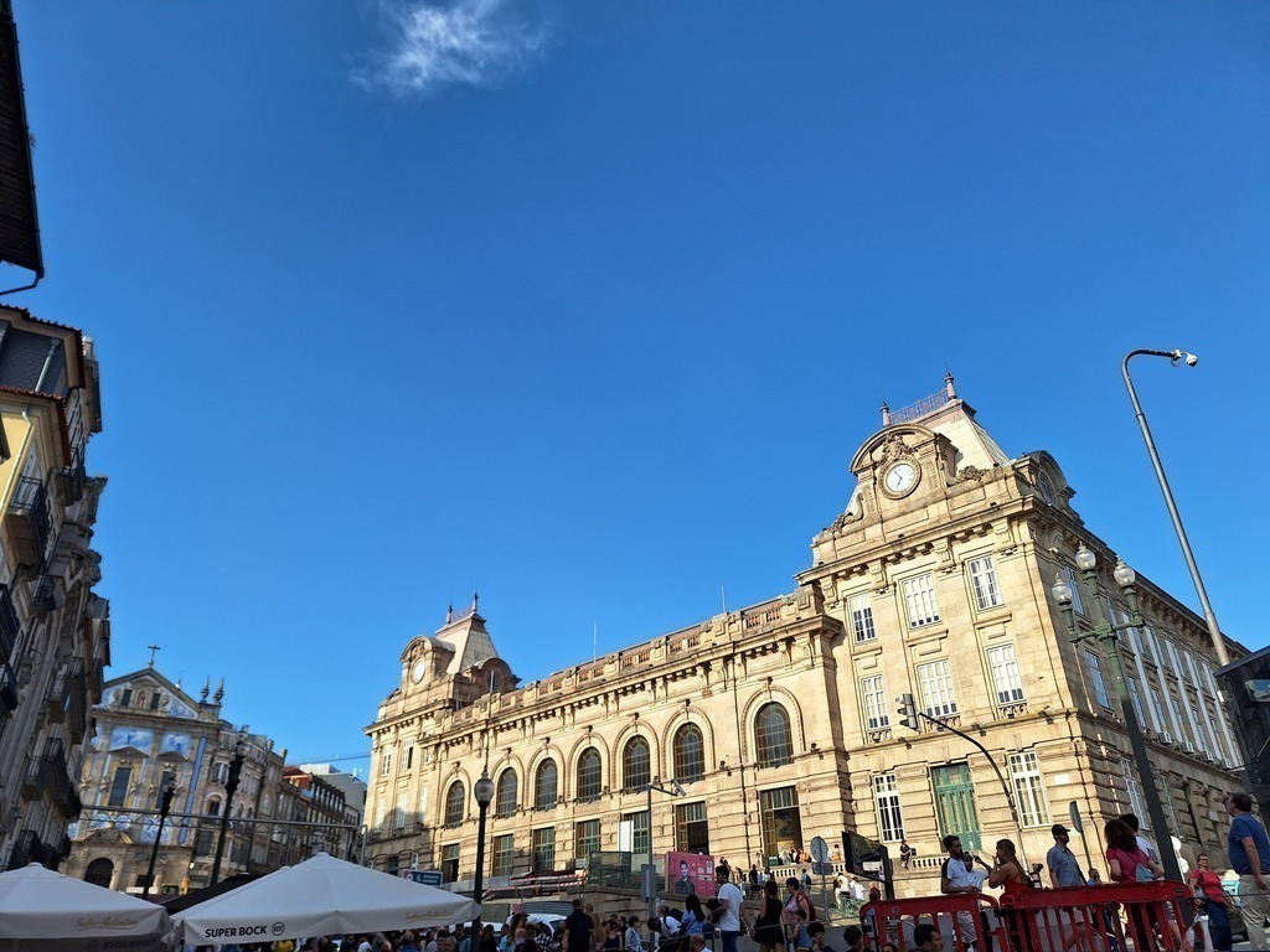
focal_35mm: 23
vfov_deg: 58.9
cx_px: 635
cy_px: 476
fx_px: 844
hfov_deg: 73.9
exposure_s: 1/1835
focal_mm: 5.54
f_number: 1.8
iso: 40
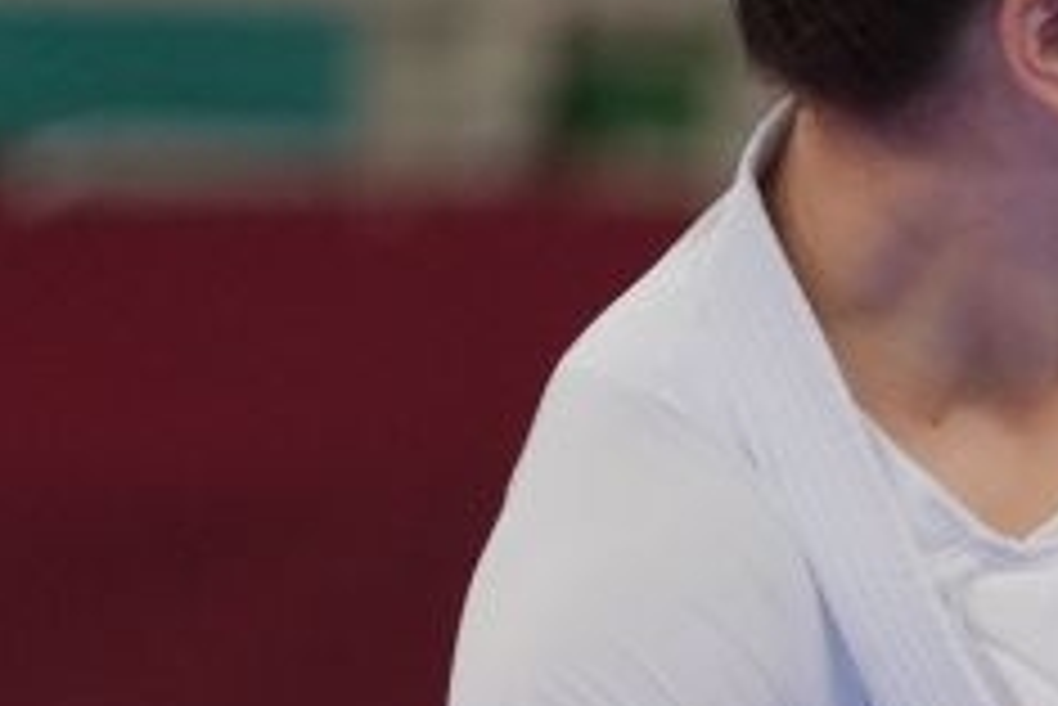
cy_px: 1385
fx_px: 44991
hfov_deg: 1.3
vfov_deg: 0.9
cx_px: 2499
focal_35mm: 1530
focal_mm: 200
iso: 500
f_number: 2.8
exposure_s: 1/1000
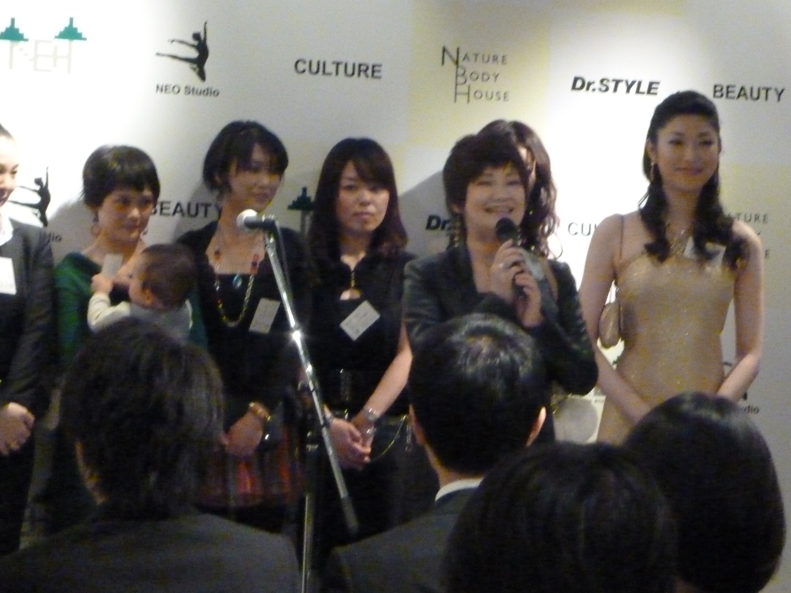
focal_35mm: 141
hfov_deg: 14.0
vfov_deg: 10.5
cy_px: 237
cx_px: 455
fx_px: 3222
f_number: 5.7
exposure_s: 1/25
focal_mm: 18.6
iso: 1600
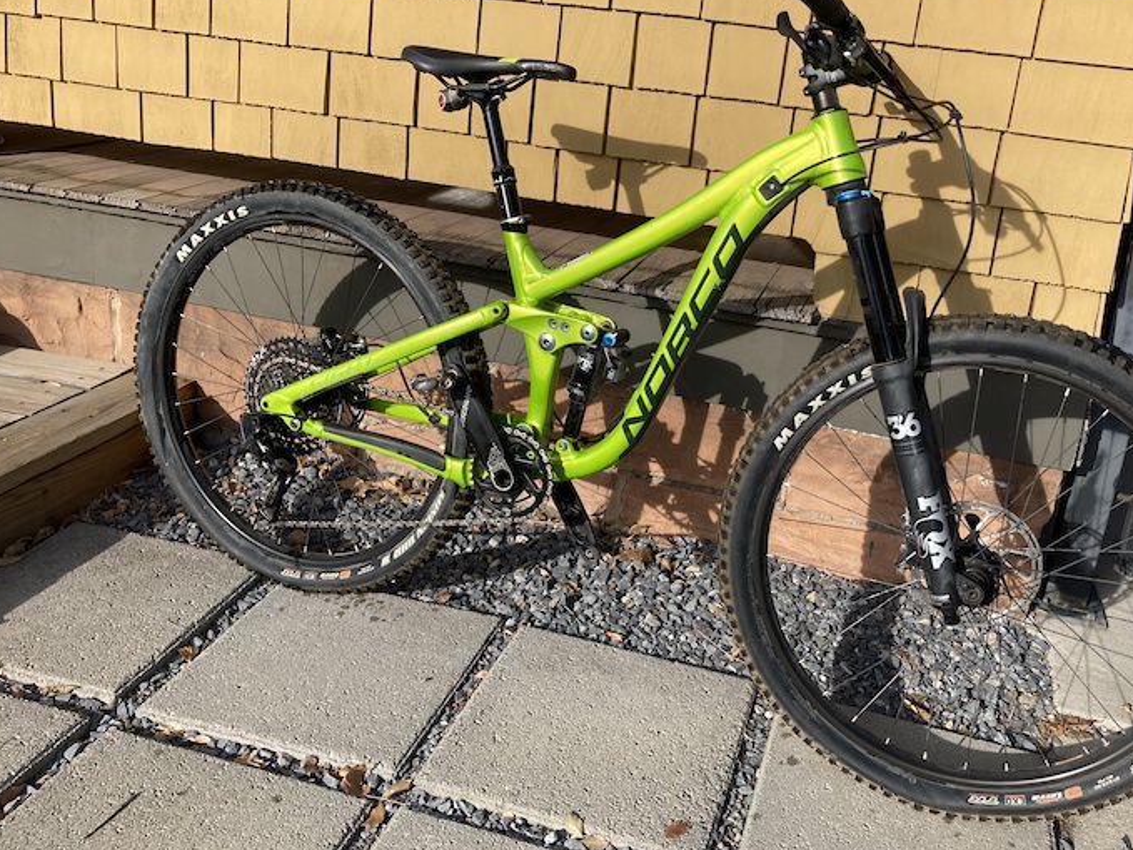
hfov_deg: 55.1
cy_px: 371
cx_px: 659
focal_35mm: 33
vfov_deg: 42.8
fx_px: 1080
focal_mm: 3.99
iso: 20
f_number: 1.8
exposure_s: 1/1297
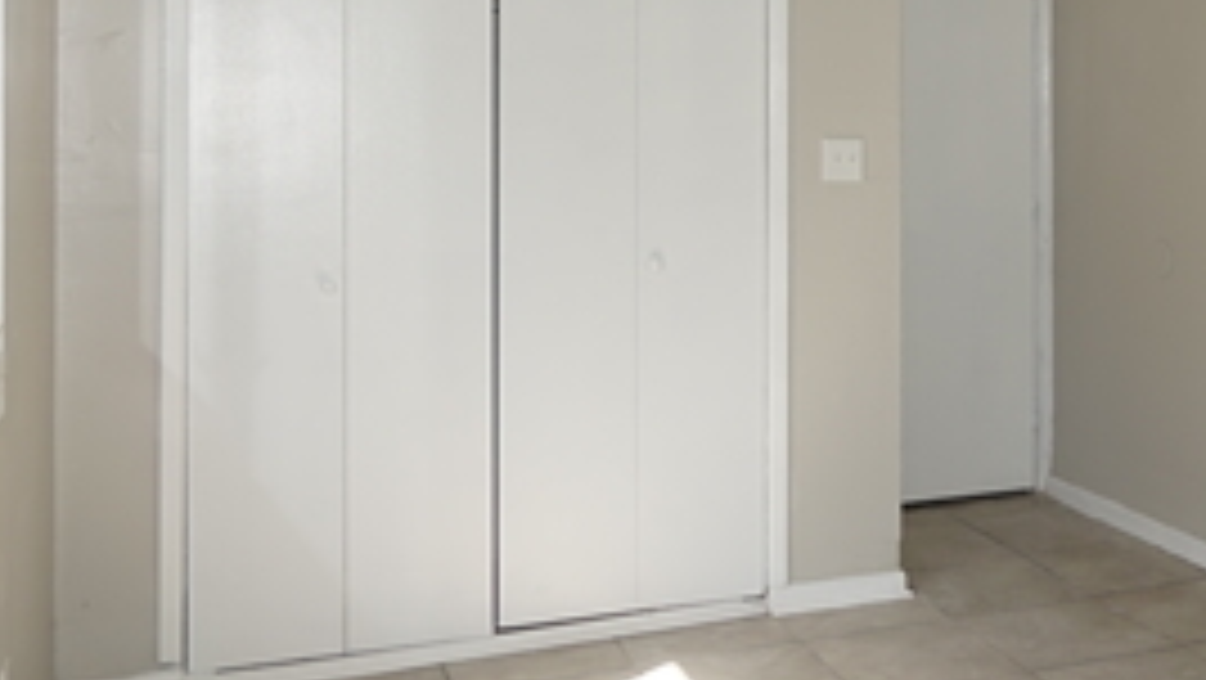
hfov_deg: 43.9
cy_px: 92
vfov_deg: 25.9
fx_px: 1440
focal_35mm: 45
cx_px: 914
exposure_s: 1/160
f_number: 4
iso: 100
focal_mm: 12
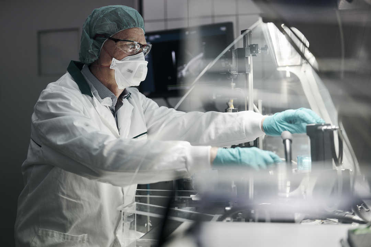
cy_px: 124
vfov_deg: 27.0
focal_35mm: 50
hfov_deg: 39.6
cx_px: 186
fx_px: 515
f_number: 2
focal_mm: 50
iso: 400
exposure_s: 1/160
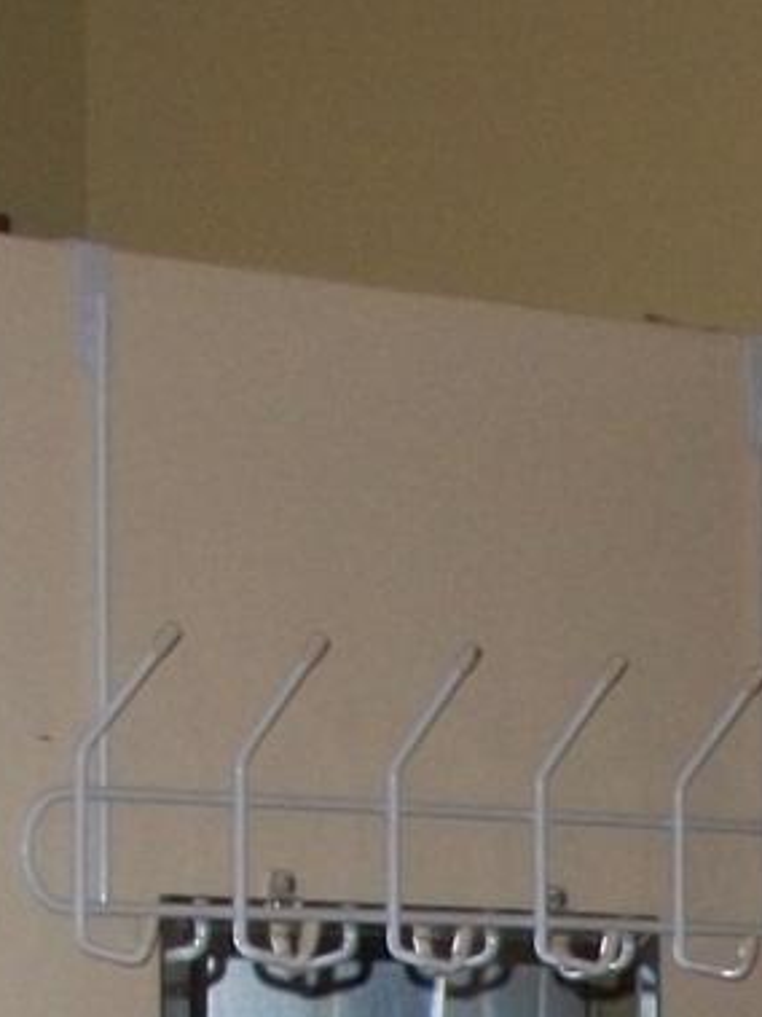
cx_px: 1674
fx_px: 6813
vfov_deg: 7.9
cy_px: 2504
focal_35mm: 232
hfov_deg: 6.2
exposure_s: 1/40
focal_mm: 7.8
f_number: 3.5
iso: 160
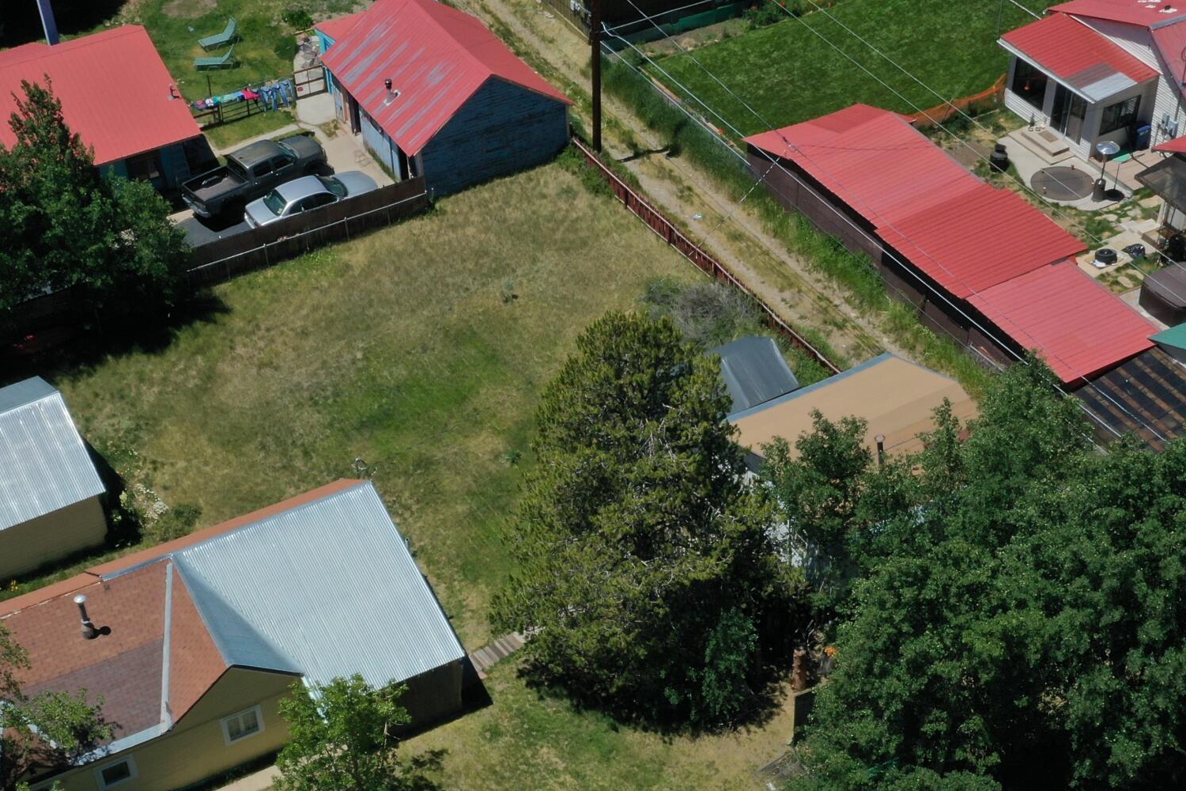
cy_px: 634
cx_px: 605
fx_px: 1845
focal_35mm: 56
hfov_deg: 35.6
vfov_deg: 23.8
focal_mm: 10.26
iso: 100
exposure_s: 1/320
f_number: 10
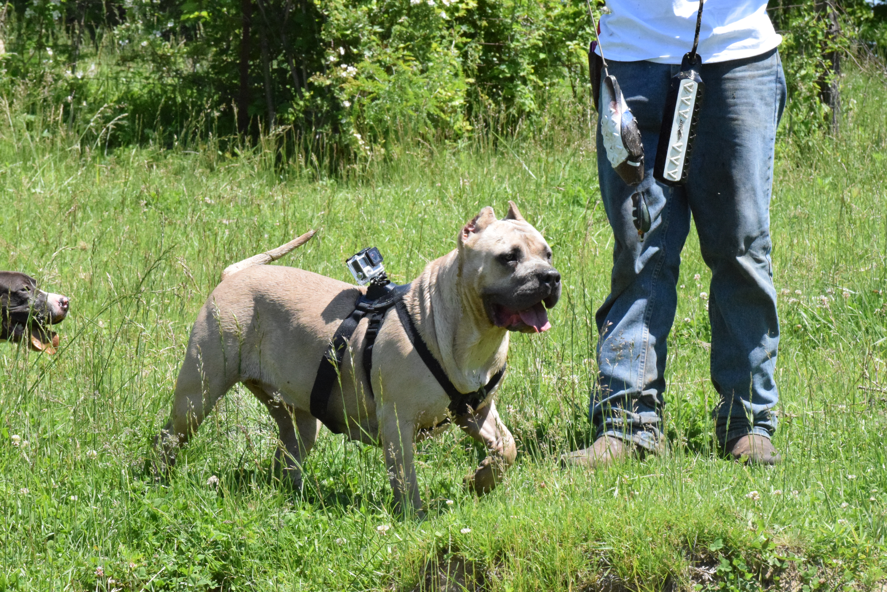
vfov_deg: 7.0
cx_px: 444
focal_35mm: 195
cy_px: 296
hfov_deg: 10.5
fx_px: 4806
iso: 6400
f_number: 22
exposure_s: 1/1600
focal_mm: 130
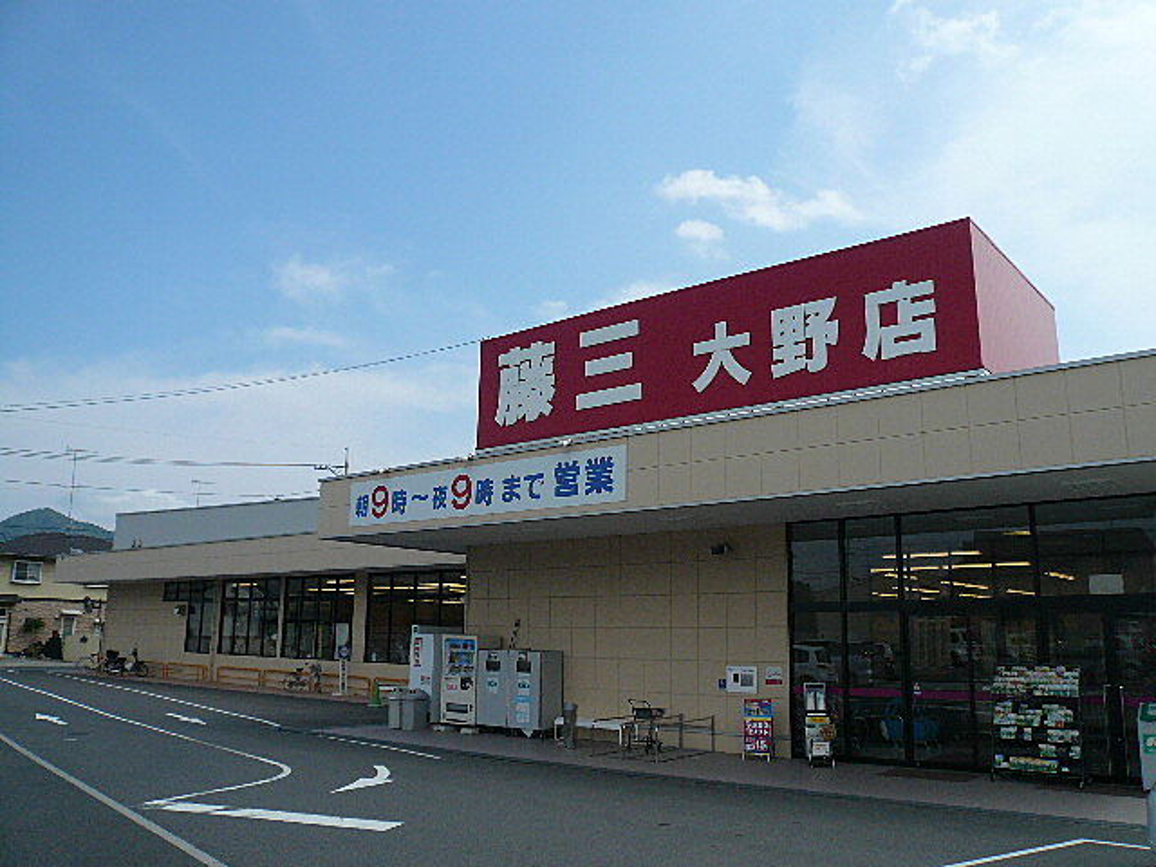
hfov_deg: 63.4
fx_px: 935
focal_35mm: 28
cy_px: 434
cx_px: 578
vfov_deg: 49.7
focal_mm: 4.6
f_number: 8
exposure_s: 1/320
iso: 100
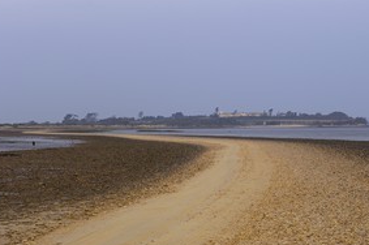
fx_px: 1280
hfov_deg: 16.4
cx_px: 213
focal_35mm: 125
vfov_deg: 10.9
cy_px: 152
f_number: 4.5
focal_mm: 56
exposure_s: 1/100
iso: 100
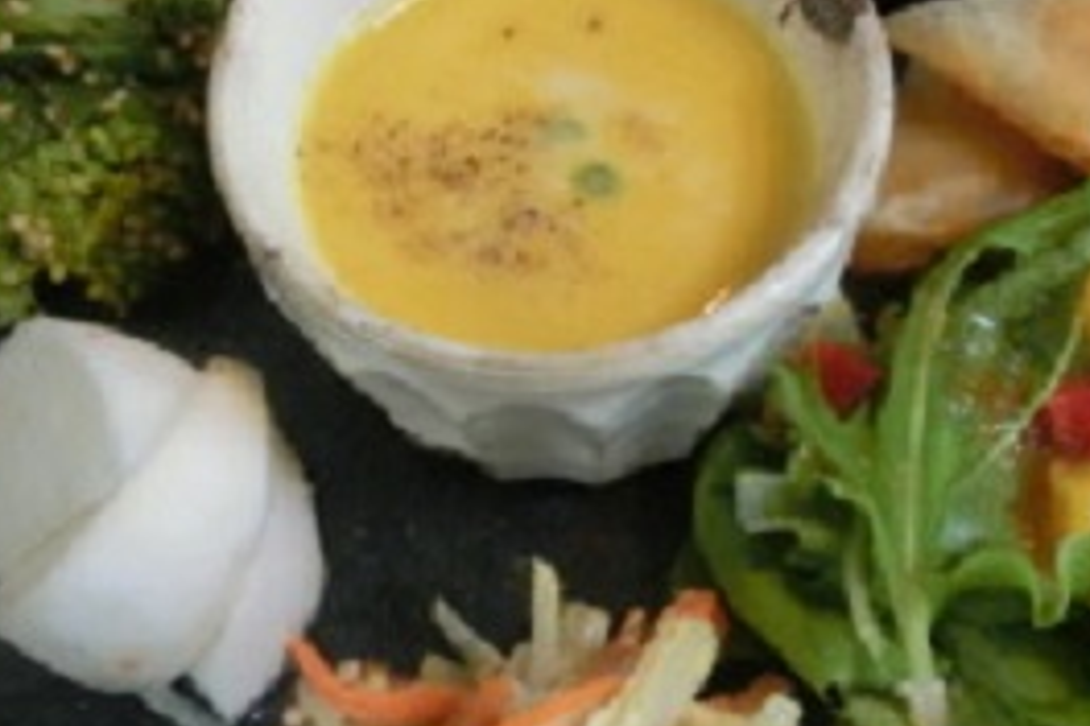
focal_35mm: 41
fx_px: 1241
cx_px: 731
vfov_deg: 32.3
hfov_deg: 46.6
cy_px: 499
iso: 800
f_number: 3.3
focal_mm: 4.4
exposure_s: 1/50
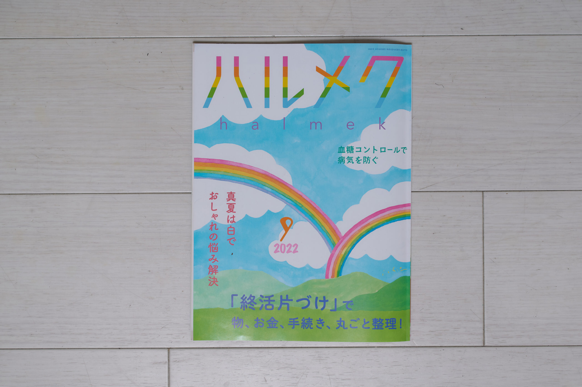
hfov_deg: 23.9
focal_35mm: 85
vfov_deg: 16.0
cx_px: 291
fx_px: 1373
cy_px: 194
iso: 160
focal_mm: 85
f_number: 10
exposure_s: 1/125
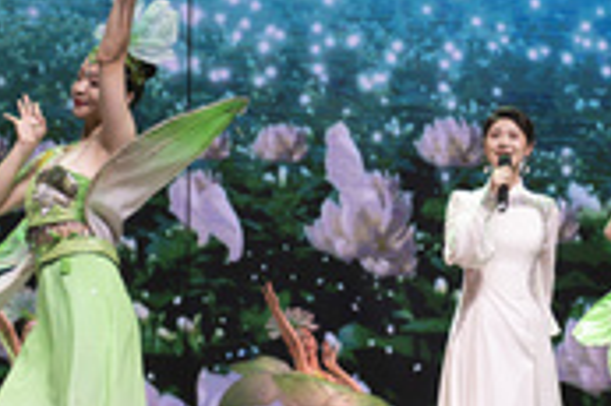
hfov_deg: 14.3
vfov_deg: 9.6
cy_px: 145
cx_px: 512
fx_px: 2425
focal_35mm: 143
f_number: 2.8
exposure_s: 1/320
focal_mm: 62
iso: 200
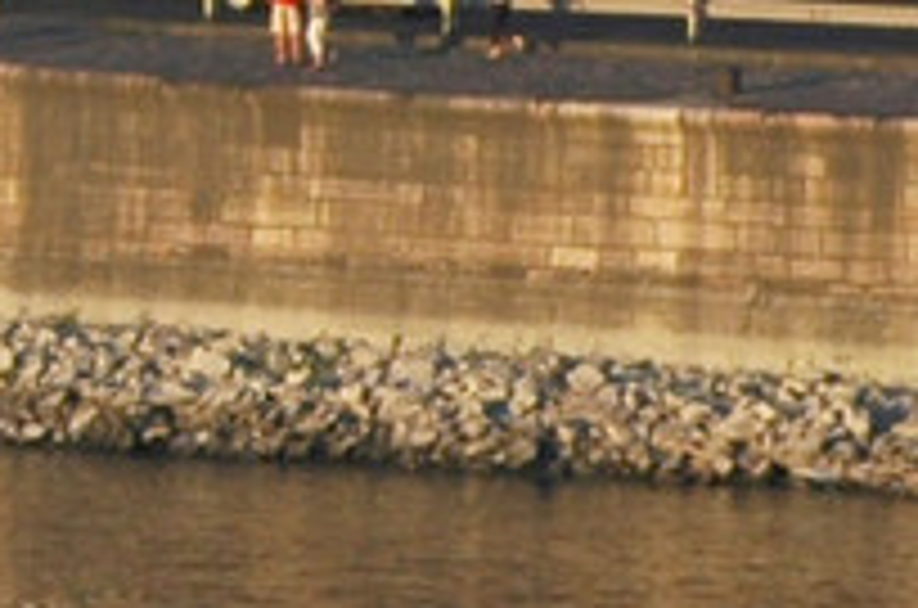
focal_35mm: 2237
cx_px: -2142
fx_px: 56910
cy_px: -272
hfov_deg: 0.9
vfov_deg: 0.6
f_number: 8
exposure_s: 1/250
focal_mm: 190
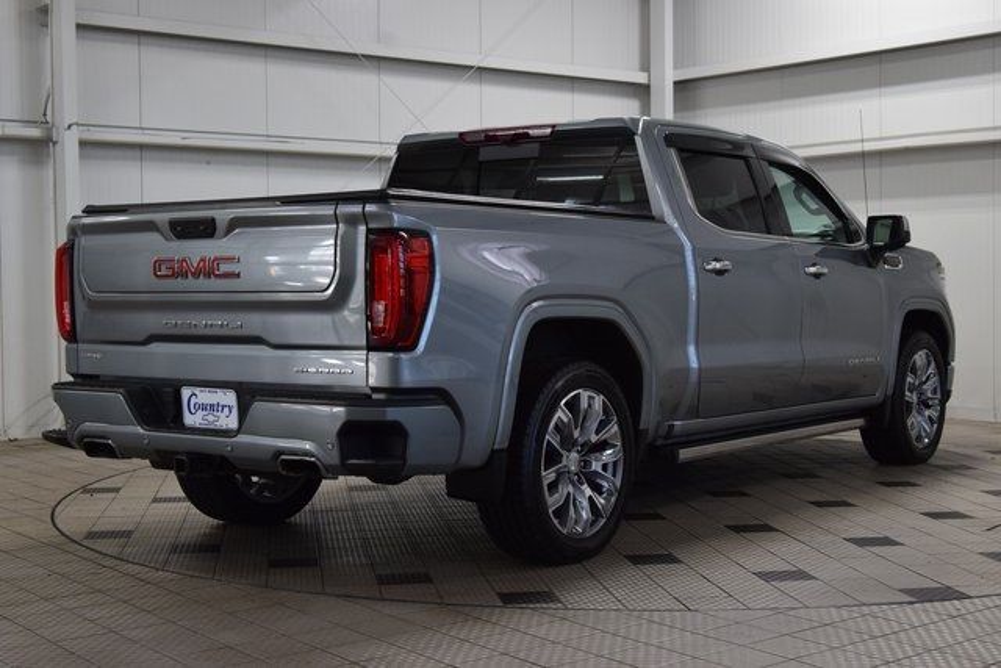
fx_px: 1460
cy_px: 334
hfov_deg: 37.8
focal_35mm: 52
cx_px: 500
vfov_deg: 25.8
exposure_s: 1/60
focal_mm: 35
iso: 1250
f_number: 8
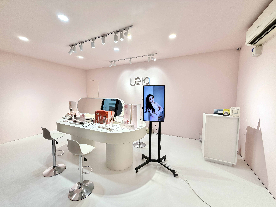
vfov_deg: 85.7
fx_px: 112
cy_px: 104
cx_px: 138
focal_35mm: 14
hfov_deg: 102.1
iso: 160
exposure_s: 1/121
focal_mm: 2.22
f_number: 2.2
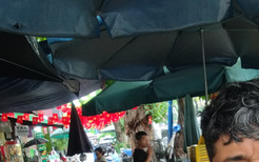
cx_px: 130
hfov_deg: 36.3
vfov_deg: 21.5
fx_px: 395
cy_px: 196
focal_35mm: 56
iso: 80
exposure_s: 1/33.3
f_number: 2
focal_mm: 2.79
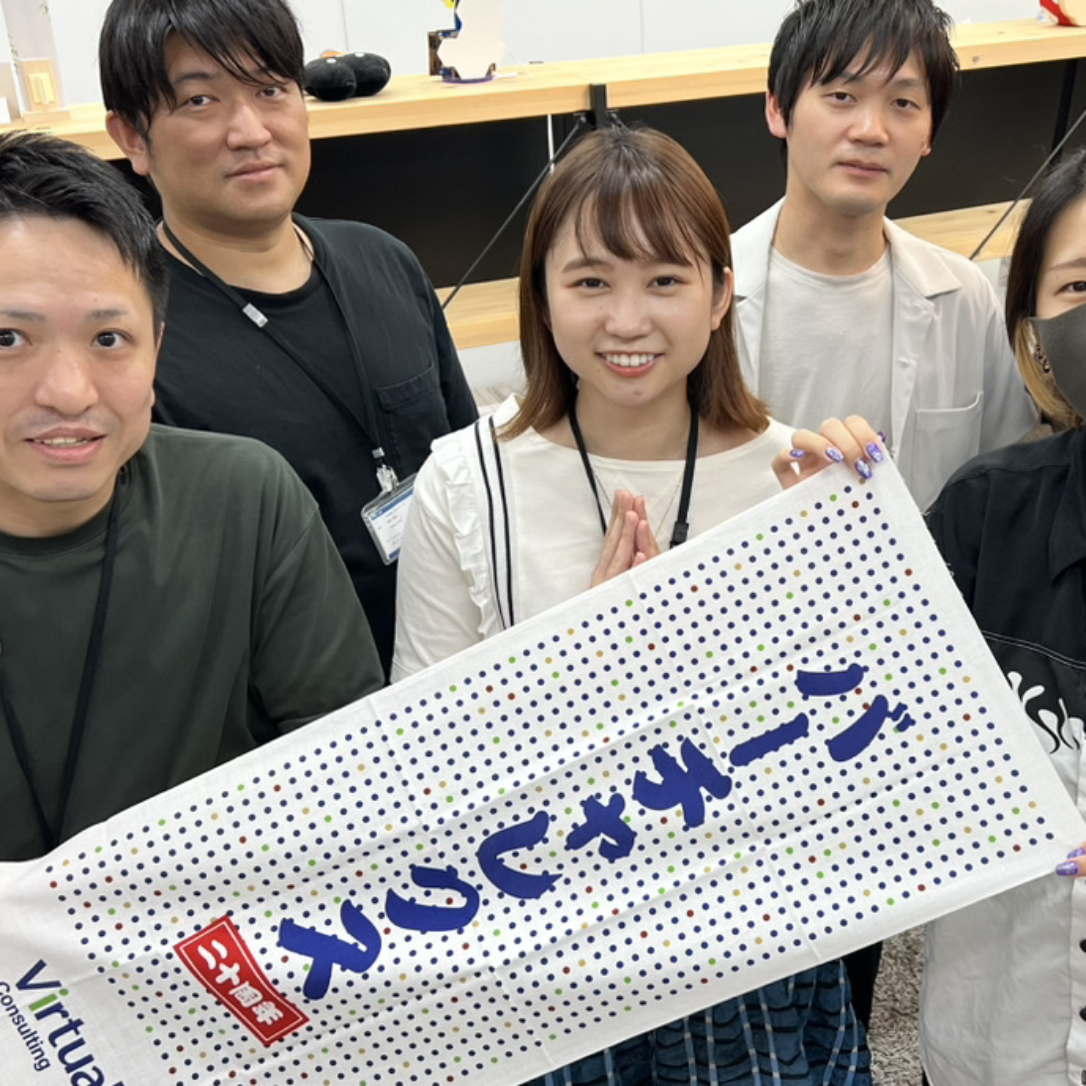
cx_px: 671
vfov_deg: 41.8
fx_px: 1420
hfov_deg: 41.6
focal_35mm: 40
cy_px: 506
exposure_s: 1/120
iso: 125
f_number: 1.5
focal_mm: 5.7
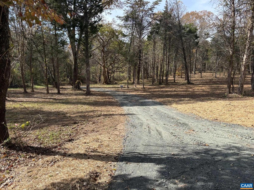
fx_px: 191
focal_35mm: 26
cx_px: 127
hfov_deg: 67.3
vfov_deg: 53.1
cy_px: 95
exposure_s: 1/1420
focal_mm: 5.96
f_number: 1.6
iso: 50
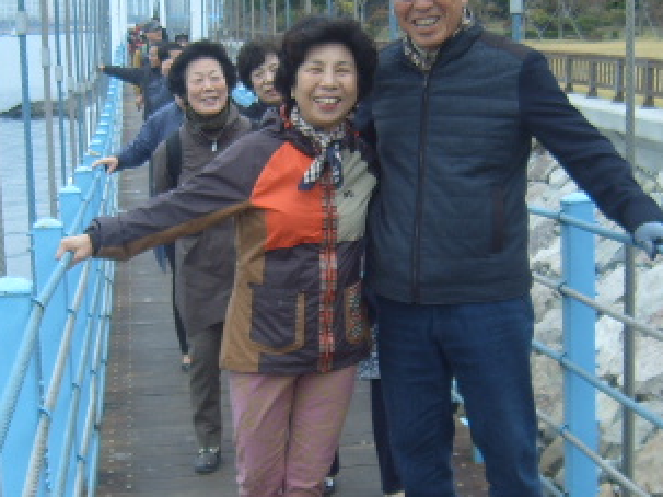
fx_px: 1417
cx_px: 276
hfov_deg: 26.3
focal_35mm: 74
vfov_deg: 19.9
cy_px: 289
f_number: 2.8
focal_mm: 5.8
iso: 50
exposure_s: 1/90
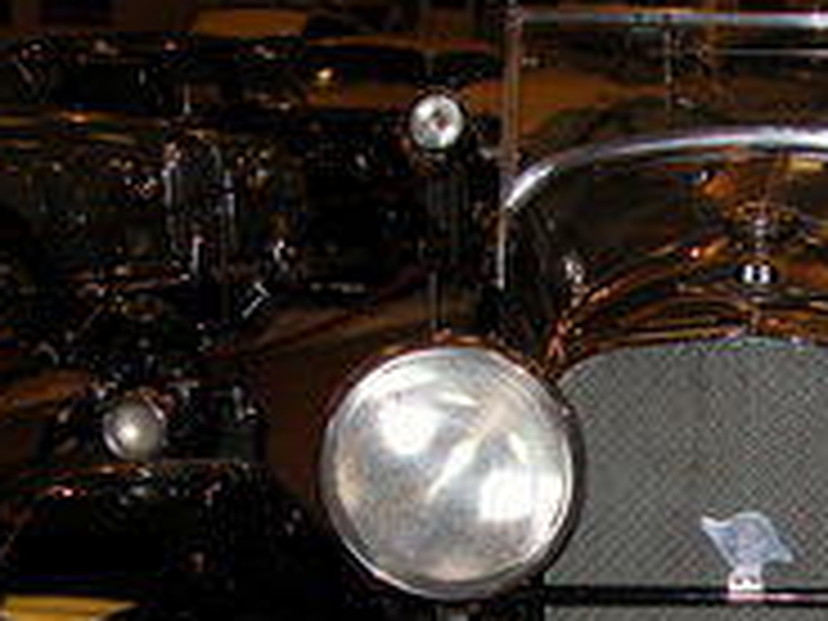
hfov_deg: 24.8
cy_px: 562
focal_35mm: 76
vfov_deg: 19.0
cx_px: 774
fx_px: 1818
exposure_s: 1/60
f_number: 2.8
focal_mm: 8.9
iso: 200
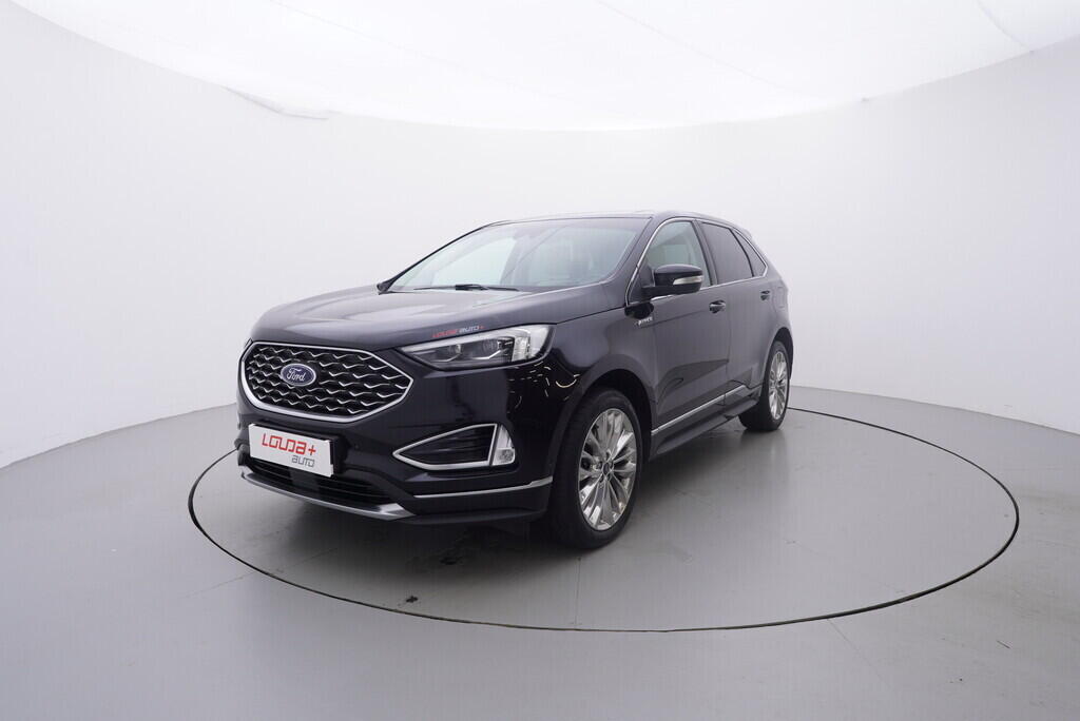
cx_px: 540
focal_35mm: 22
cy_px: 360
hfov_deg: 77.3
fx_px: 675
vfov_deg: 56.2
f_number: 5
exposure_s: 1/80
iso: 200
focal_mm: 15
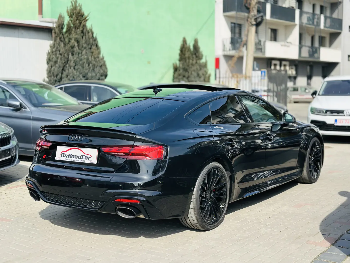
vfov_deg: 30.3
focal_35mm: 48
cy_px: 132
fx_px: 485
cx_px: 175
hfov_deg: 39.7
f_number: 1.78
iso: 80
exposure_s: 1/2976
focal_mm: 6.86
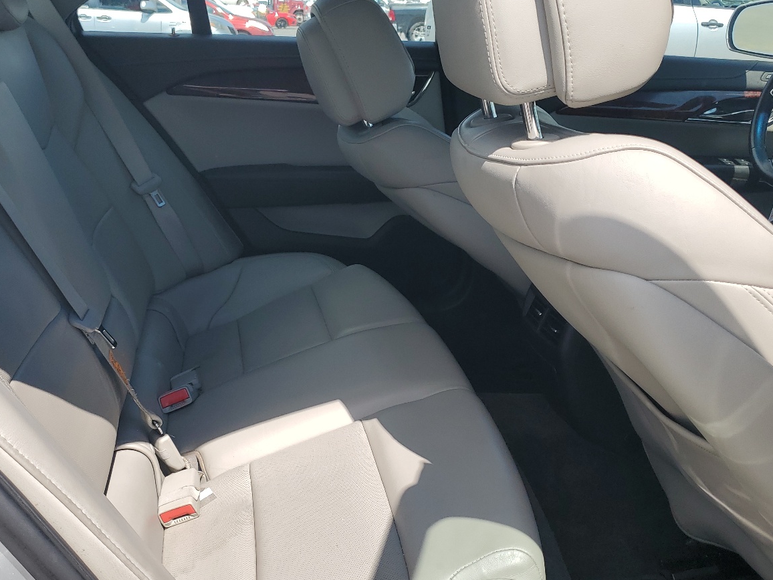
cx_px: 355
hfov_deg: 51.3
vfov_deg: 39.7
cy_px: 290
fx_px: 804
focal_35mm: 36
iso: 50
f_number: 1.5
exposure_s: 1/1667
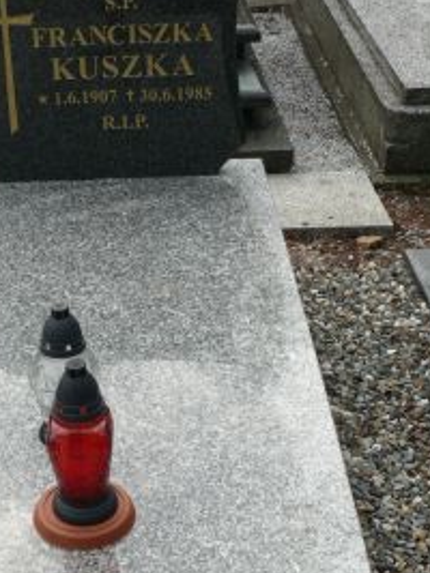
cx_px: 88
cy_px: 436
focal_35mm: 63
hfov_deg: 23.0
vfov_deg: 30.2
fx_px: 1044
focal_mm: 7.4
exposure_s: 1/250
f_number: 5.6
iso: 100
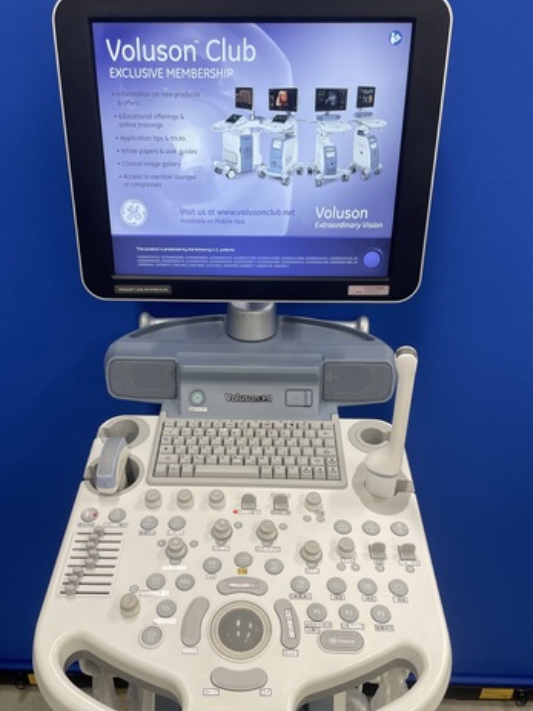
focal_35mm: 30
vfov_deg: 59.9
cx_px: 246
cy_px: 382
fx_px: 616
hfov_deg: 46.7
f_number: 1.6
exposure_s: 1/120
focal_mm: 4.2
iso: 100
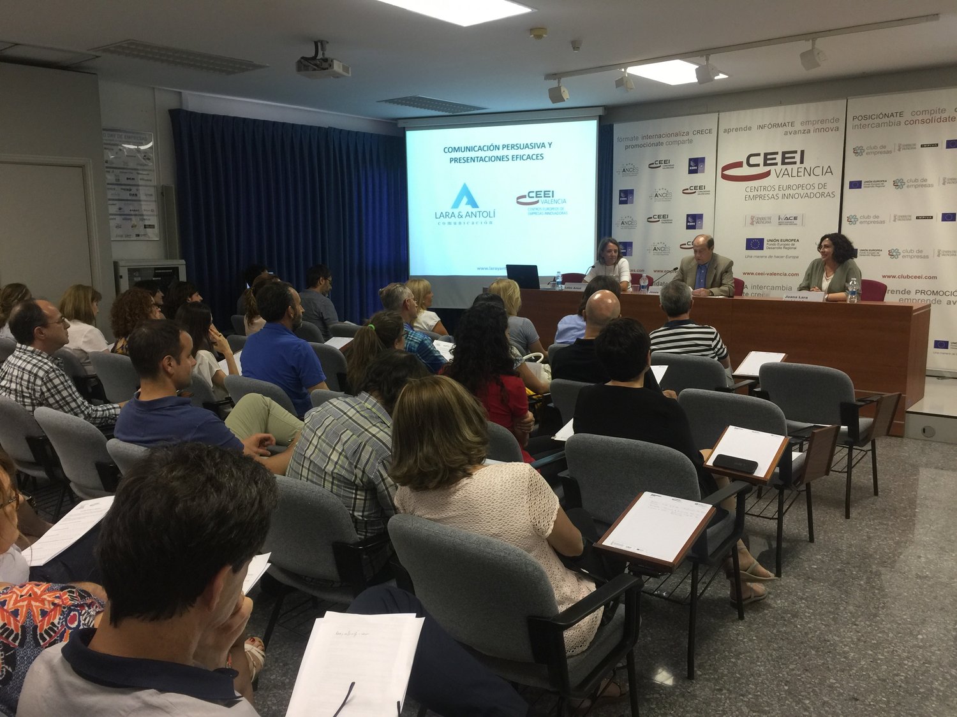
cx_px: 478
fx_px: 802
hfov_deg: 61.7
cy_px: 358
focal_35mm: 29
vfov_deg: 48.2
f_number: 2.2
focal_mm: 4.15
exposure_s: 1/17
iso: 50
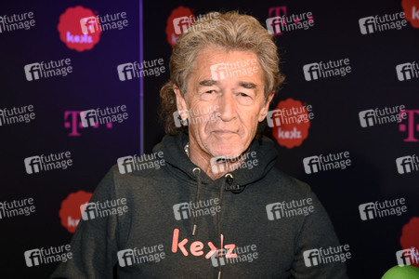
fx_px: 814
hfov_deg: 28.9
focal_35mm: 70
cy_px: 140
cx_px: 210
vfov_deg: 19.4
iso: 1600
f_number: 6.3
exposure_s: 1/125
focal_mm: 70
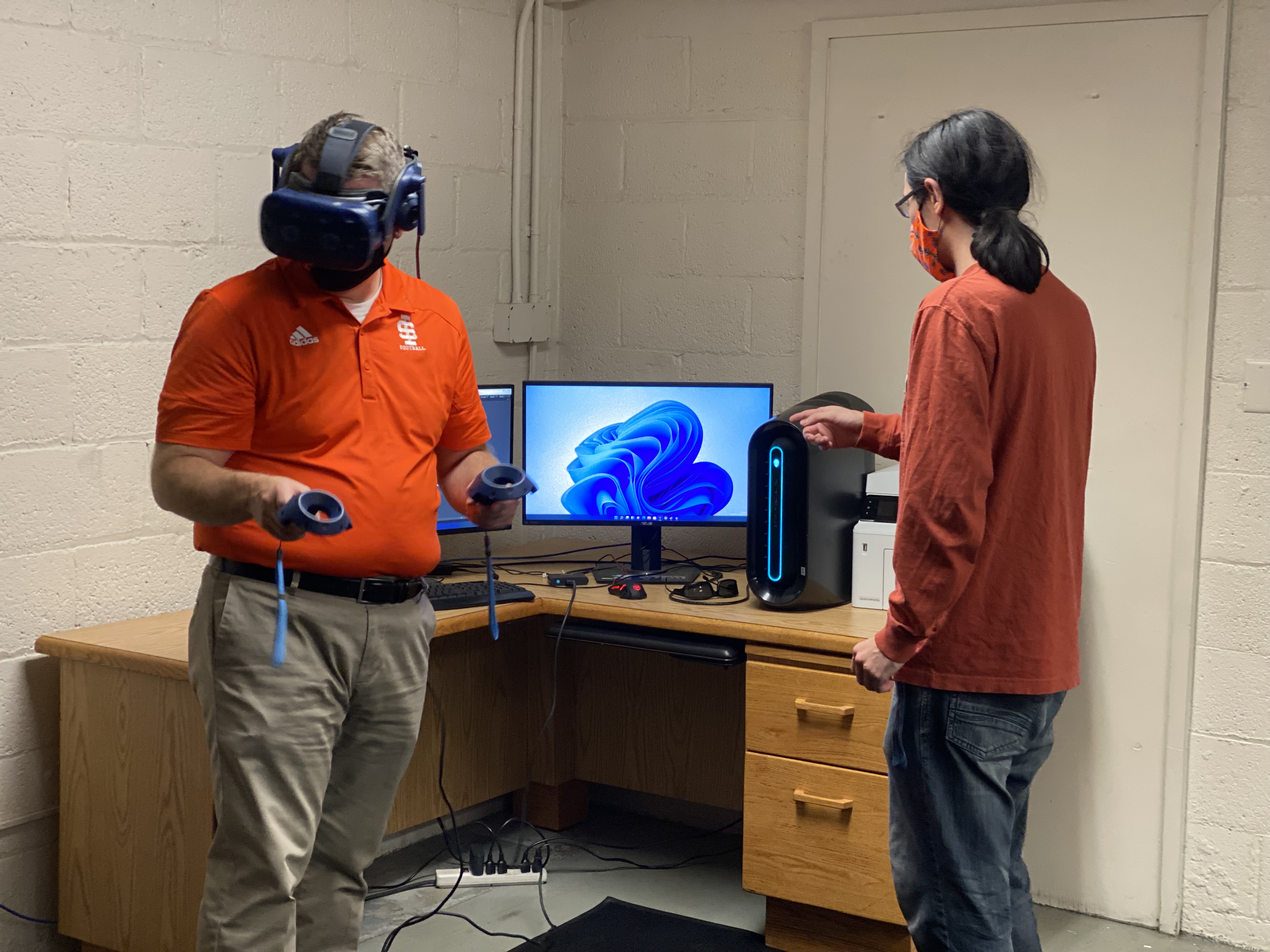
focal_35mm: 52
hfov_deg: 36.8
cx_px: 635
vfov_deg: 28.0
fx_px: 1908
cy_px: 476
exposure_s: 1/40
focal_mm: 6
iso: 320
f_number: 2
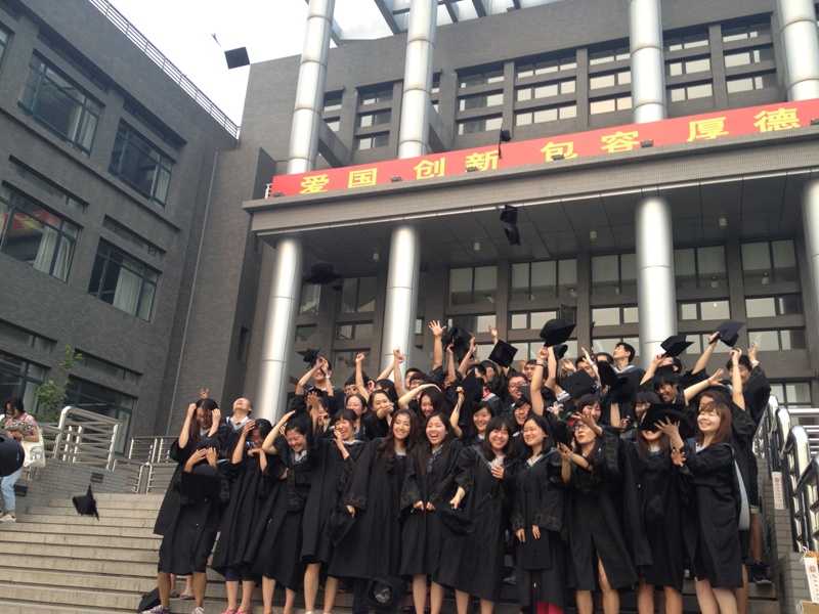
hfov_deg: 52.6
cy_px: 307
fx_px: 828
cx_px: 410
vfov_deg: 40.7
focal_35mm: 35
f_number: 2.4
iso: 64
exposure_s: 1/284
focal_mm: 4.28
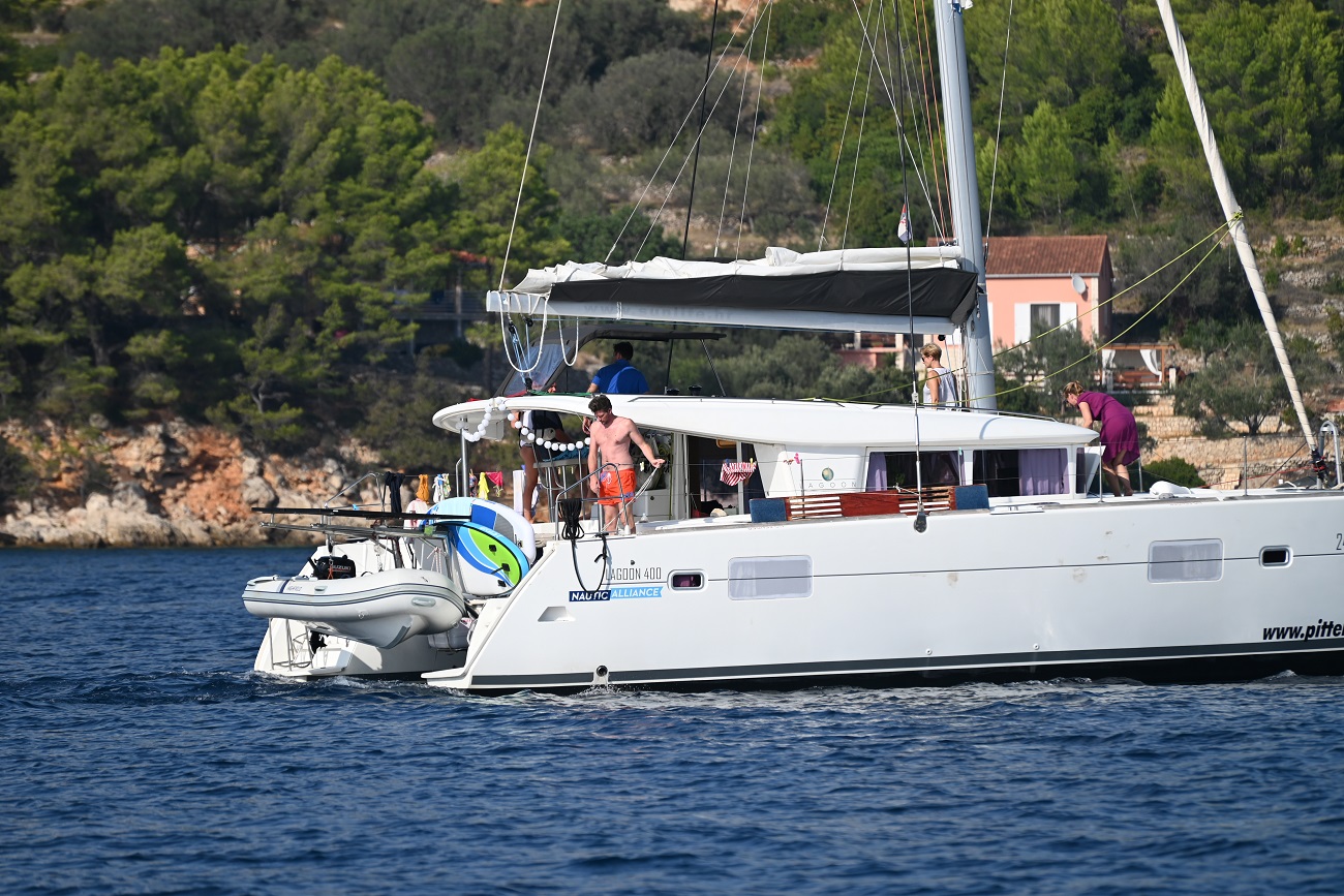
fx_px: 9707
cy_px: 448
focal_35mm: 260
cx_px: 672
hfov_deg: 7.9
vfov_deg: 5.3
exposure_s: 1/1000
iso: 140
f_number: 5.6
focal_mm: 260
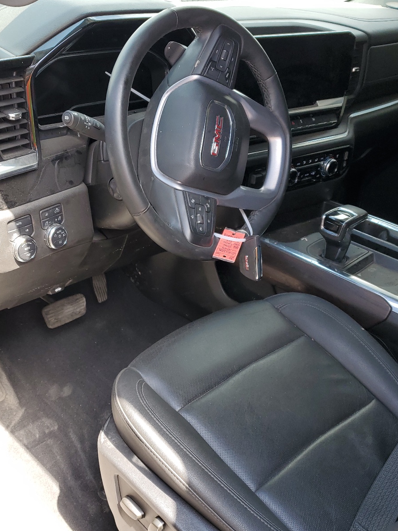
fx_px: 537
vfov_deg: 52.6
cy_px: 265
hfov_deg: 40.4
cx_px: 148
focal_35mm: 35
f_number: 1.5
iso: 50
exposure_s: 1/213
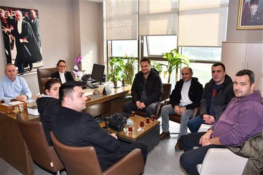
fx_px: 197
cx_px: 132
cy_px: 88
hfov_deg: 67.4
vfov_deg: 47.9
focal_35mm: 27
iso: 500
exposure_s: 1/160
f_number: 4.5
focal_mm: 18
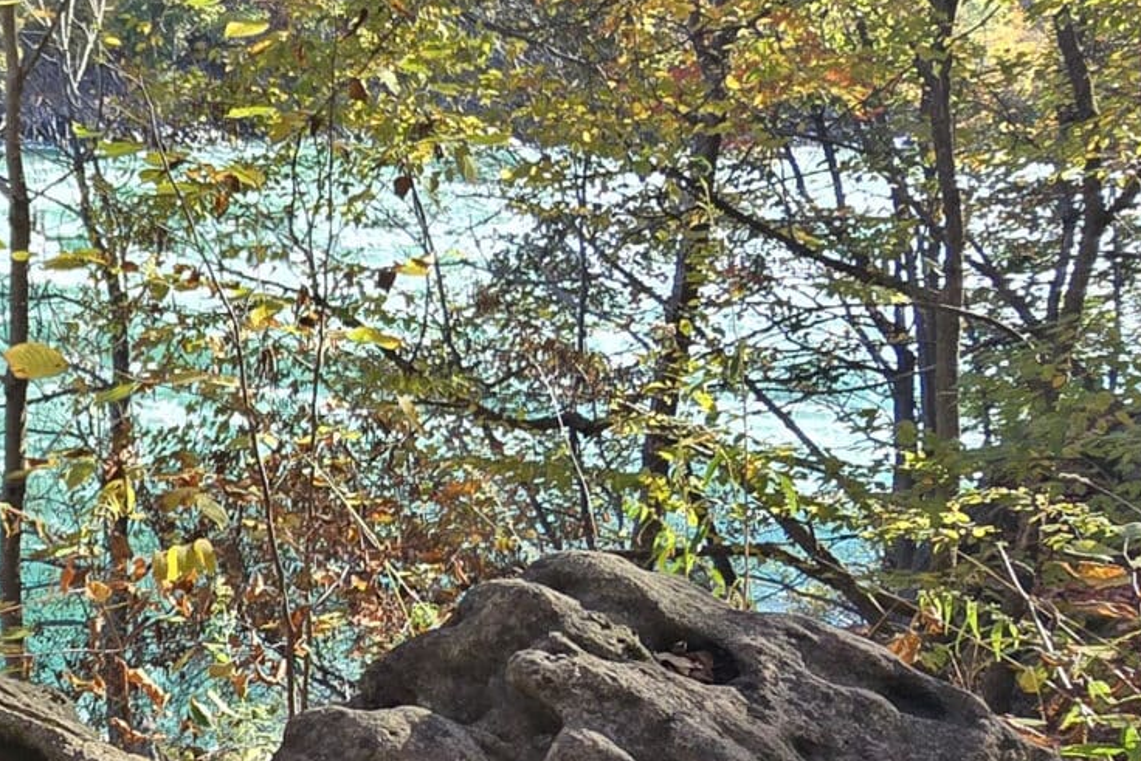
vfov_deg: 28.6
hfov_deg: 35.1
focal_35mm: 47
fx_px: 1490
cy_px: 414
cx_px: -155
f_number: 2.2
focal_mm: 2.2
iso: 50
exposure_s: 1/355
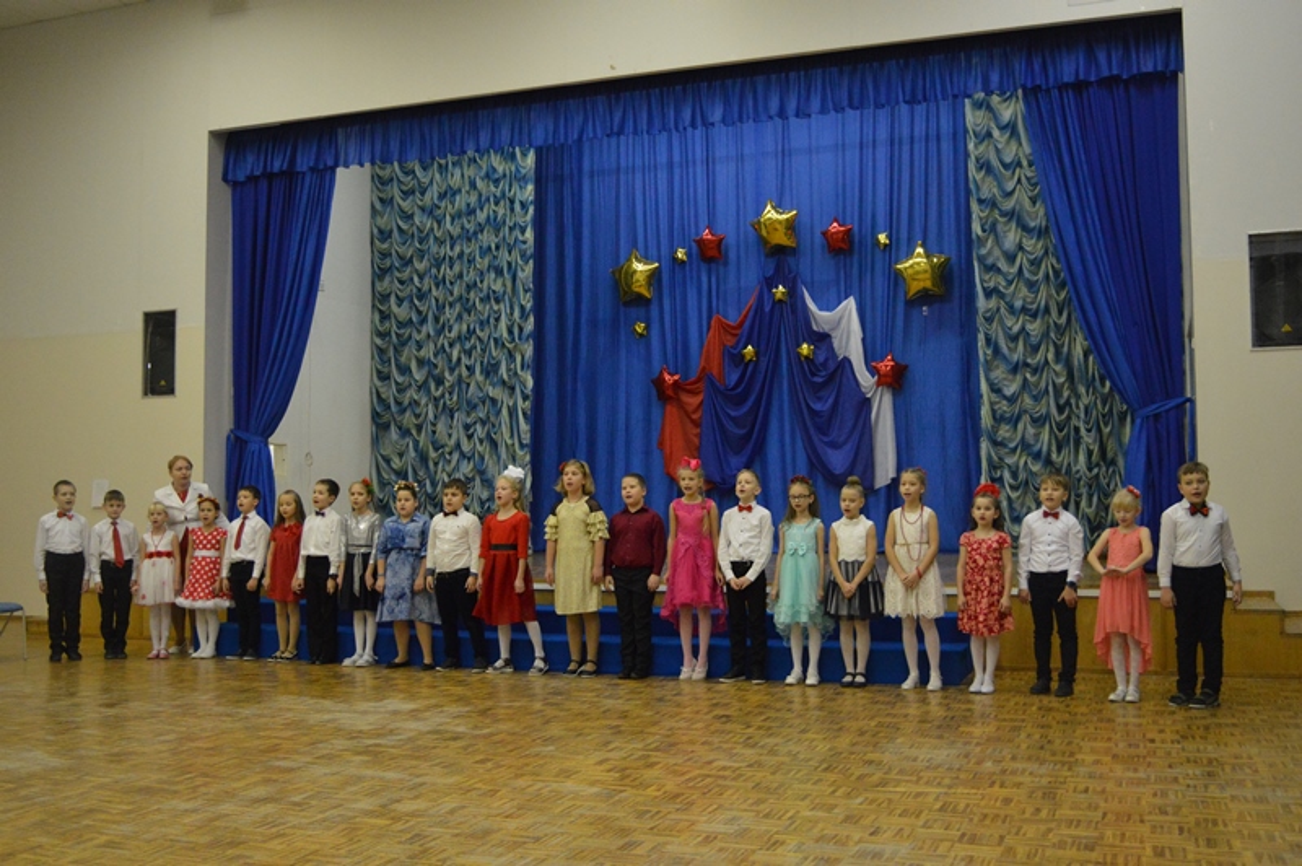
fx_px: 1301
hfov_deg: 53.2
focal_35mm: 36
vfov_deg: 36.8
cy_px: 433
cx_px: 651
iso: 3200
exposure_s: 1/125
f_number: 4
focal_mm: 24
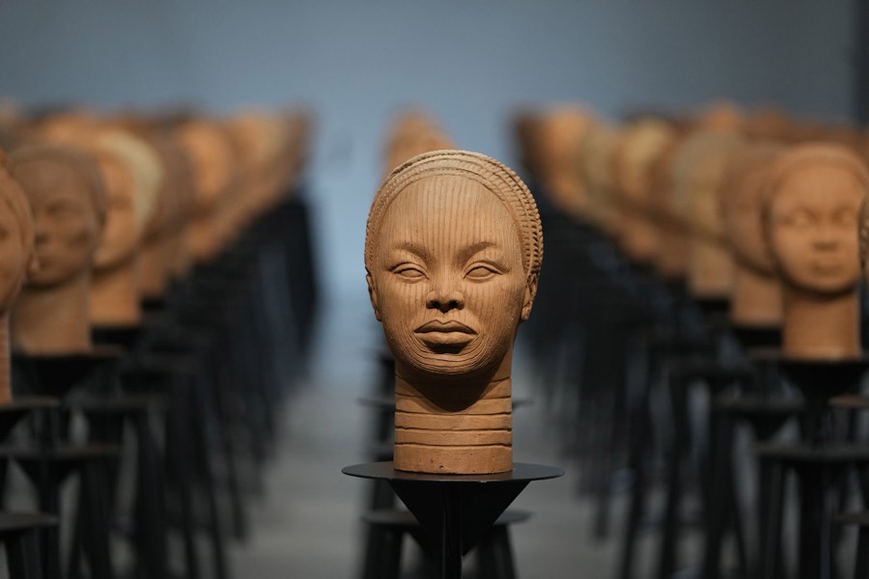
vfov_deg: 8.4
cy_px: 290
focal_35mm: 164
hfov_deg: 12.5
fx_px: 3958
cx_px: 434
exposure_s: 1/125
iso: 1250
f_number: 2.8
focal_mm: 164
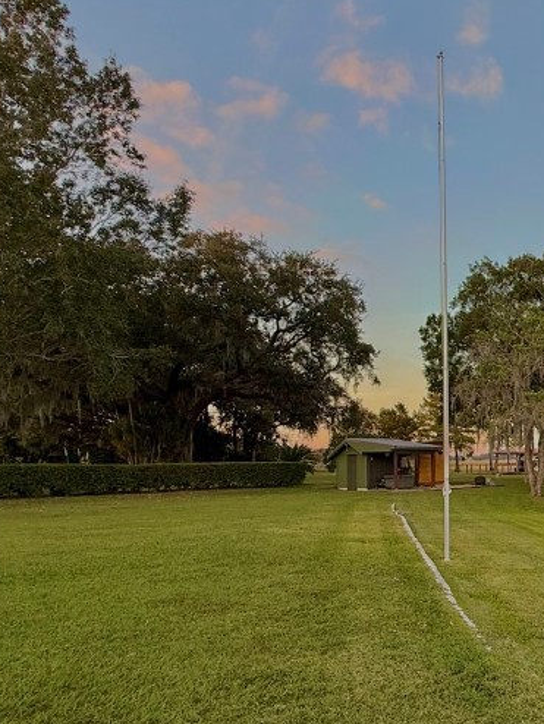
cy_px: 443
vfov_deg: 61.0
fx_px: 607
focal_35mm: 29
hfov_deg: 41.0
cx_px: 565
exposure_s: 1/140
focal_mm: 2.22
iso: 50
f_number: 2.2
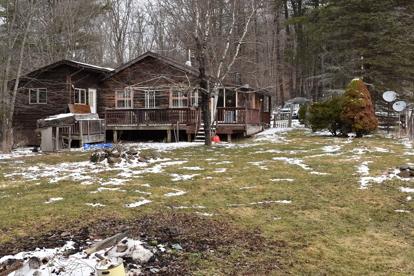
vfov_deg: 34.2
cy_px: 135
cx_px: 191
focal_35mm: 39
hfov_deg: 49.5
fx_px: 448
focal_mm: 24
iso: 160
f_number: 8
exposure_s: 1/250
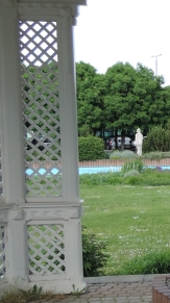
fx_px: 724
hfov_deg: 12.4
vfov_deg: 23.7
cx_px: 291
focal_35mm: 90
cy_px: 180
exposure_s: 1/250
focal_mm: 5.3
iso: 80
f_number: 3.1
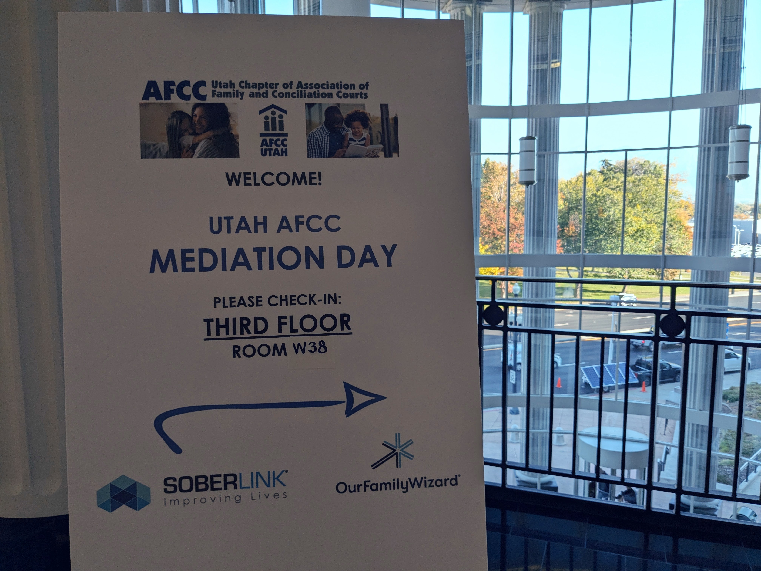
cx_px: 380
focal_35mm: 27
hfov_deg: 65.3
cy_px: 286
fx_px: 594
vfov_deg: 51.4
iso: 45
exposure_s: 1/244
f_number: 1.73
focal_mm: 4.38
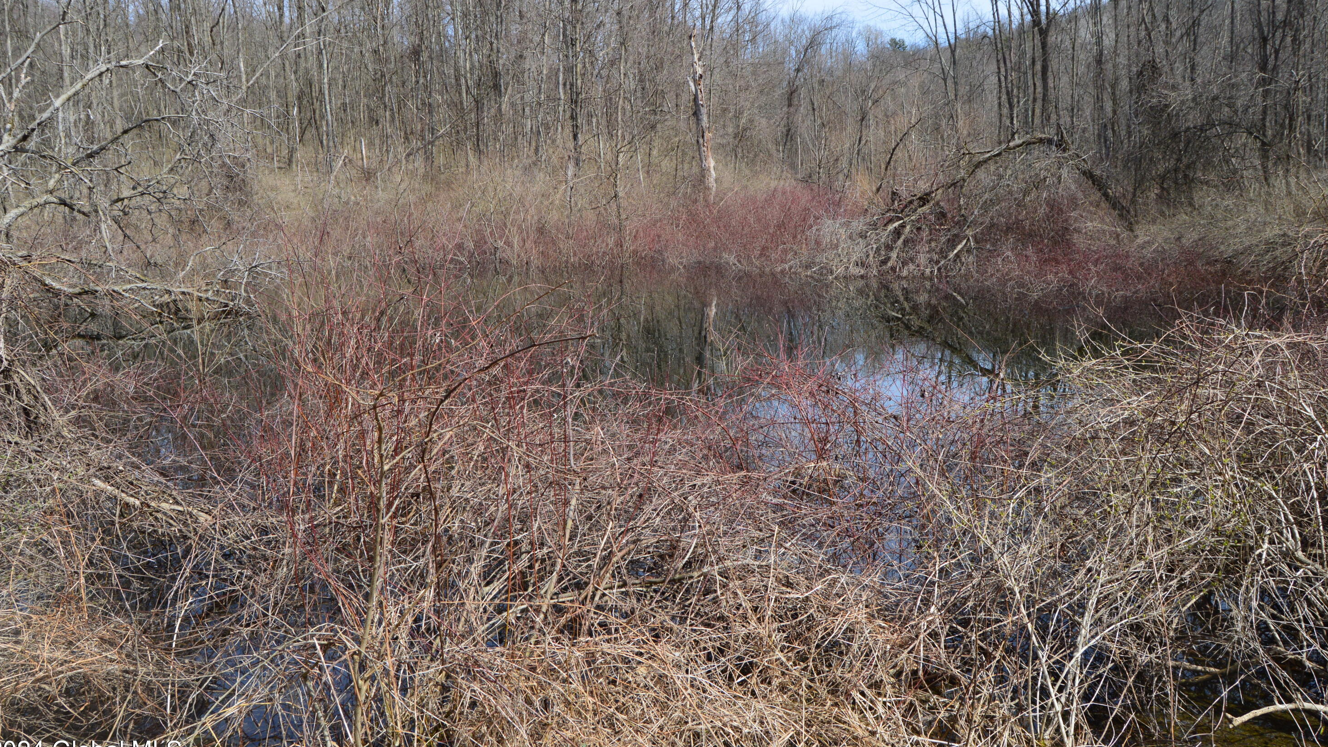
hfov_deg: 66.1
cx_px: 649
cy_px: 339
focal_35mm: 29
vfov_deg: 40.1
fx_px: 1021
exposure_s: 1/400
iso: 400
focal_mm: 18
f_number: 11
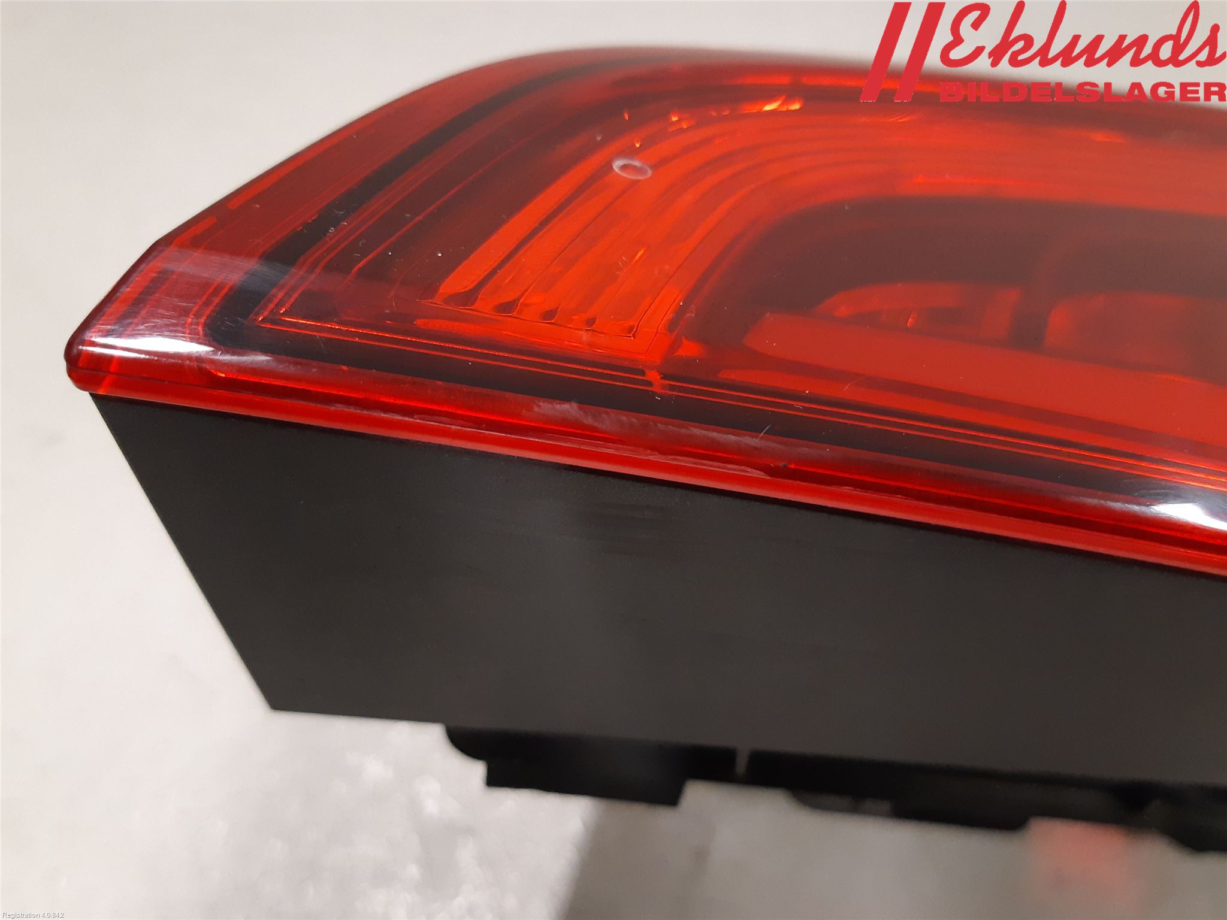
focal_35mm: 26
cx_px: 614
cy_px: 460
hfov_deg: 67.3
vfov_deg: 53.1
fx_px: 922
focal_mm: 3.93
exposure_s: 1/50
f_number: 1.7
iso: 250
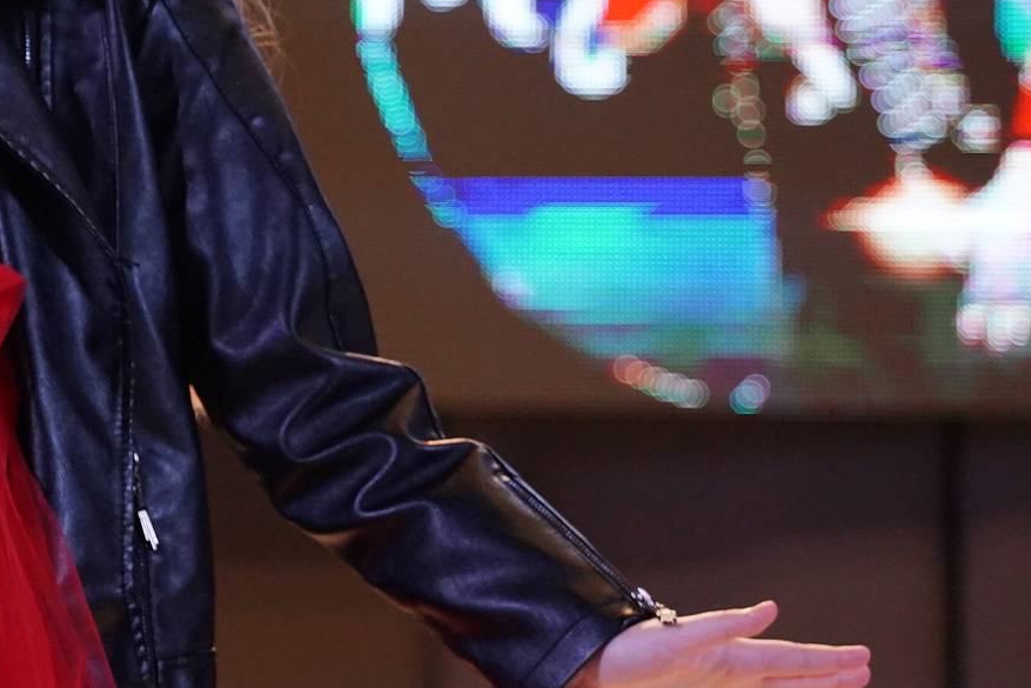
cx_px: -309
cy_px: 8
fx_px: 9108
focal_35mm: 318
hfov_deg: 6.4
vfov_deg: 4.3
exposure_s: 1/640
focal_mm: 109
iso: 3200
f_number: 4
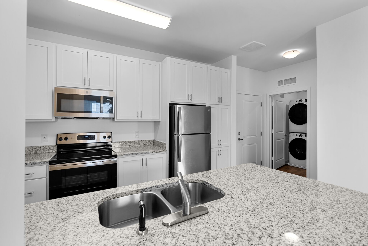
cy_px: 123
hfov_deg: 96.7
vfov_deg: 73.8
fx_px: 164
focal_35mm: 16
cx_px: 184
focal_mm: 16
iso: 320
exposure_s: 1/20
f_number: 7.1
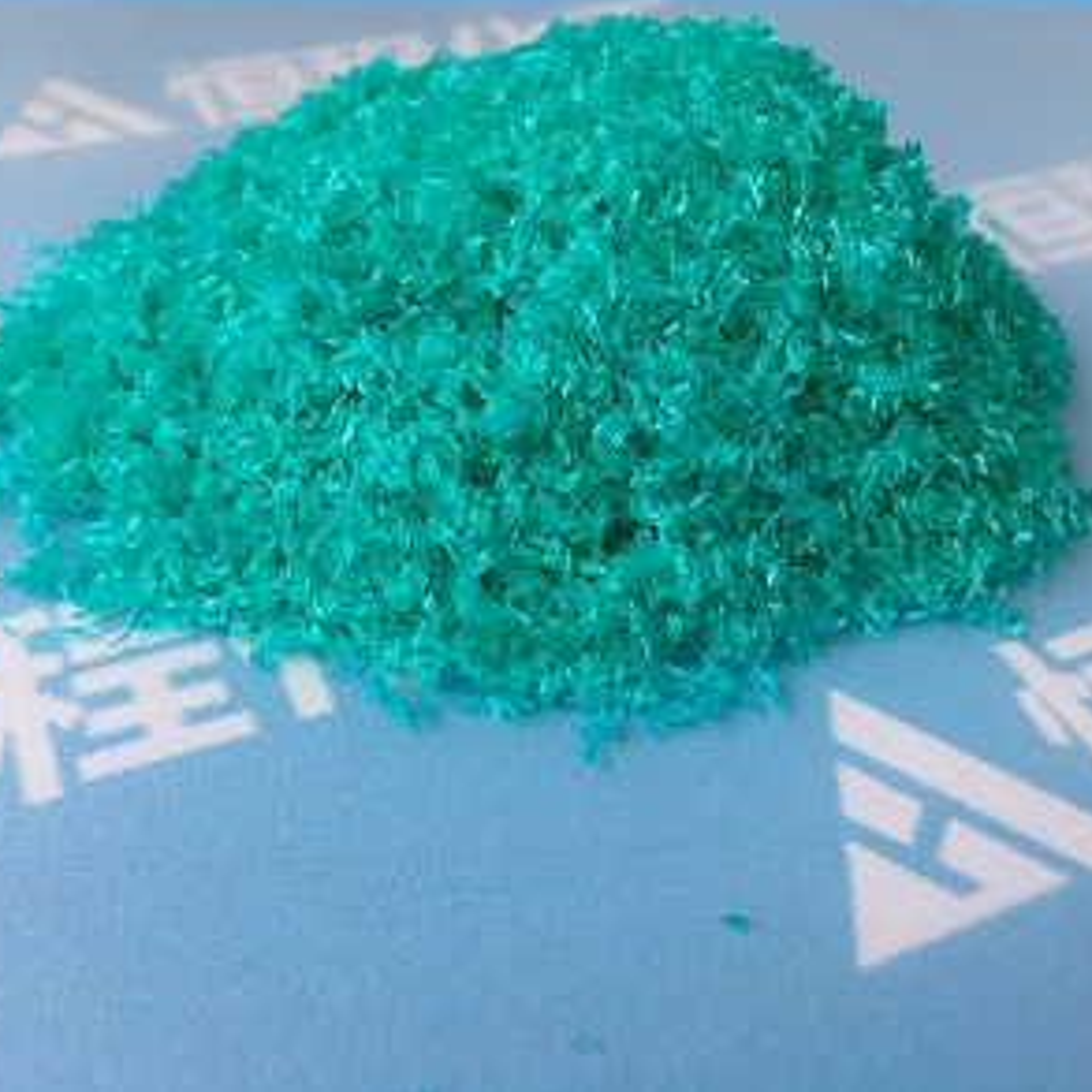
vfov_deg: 47.2
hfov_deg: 47.0
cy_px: 540
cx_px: 451
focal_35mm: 35
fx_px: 1249
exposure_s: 1/17
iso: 50
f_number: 2.2
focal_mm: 4.15
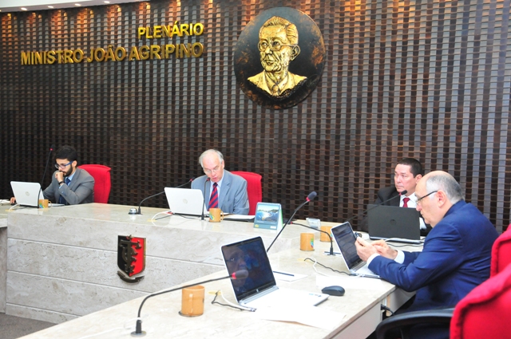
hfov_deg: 46.5
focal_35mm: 42
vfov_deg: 31.8
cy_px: 170
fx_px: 595
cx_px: 256
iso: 1600
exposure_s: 1/80
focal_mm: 28
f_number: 4.5
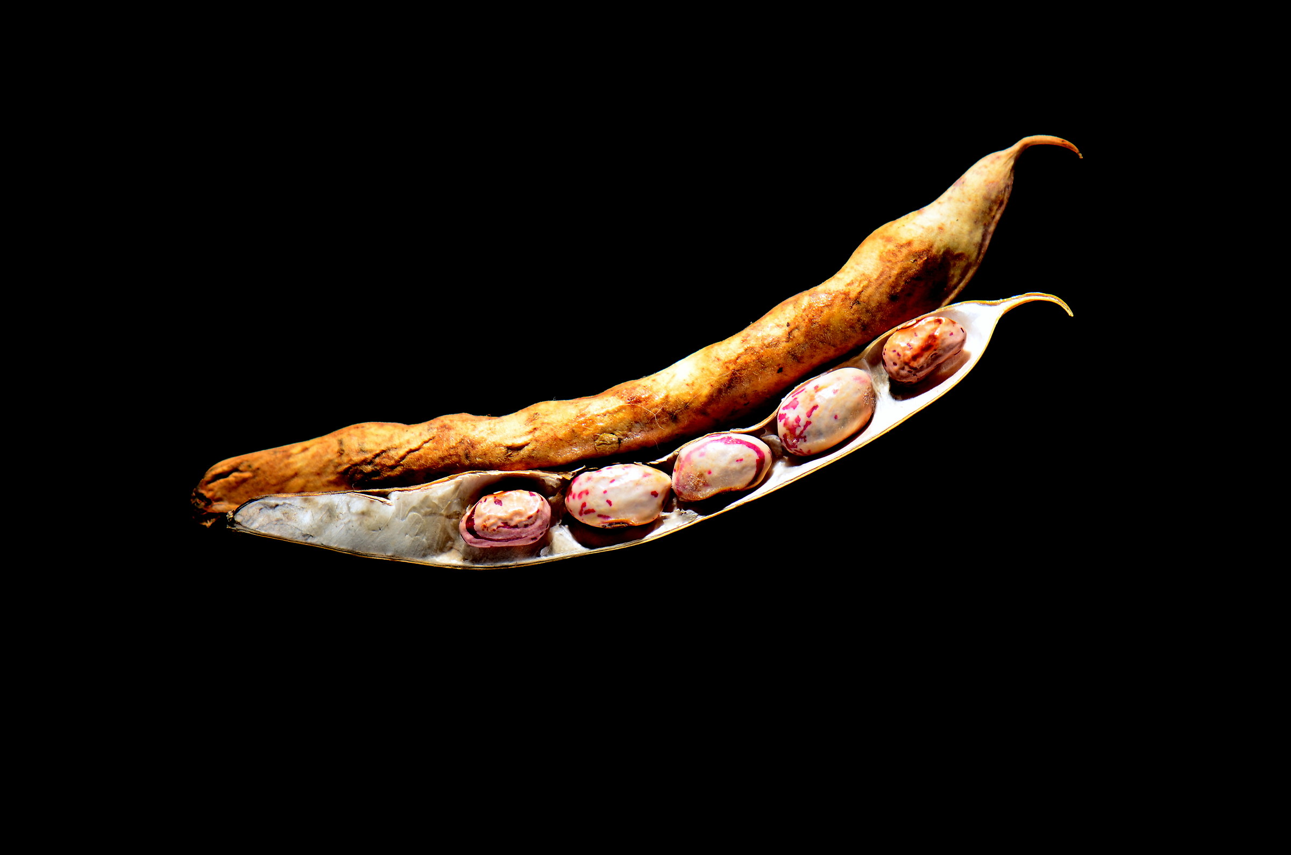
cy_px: 428
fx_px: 4562
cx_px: 646
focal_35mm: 128
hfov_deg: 16.1
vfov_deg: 10.7
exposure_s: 1/160
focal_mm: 85
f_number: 3.8
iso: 180
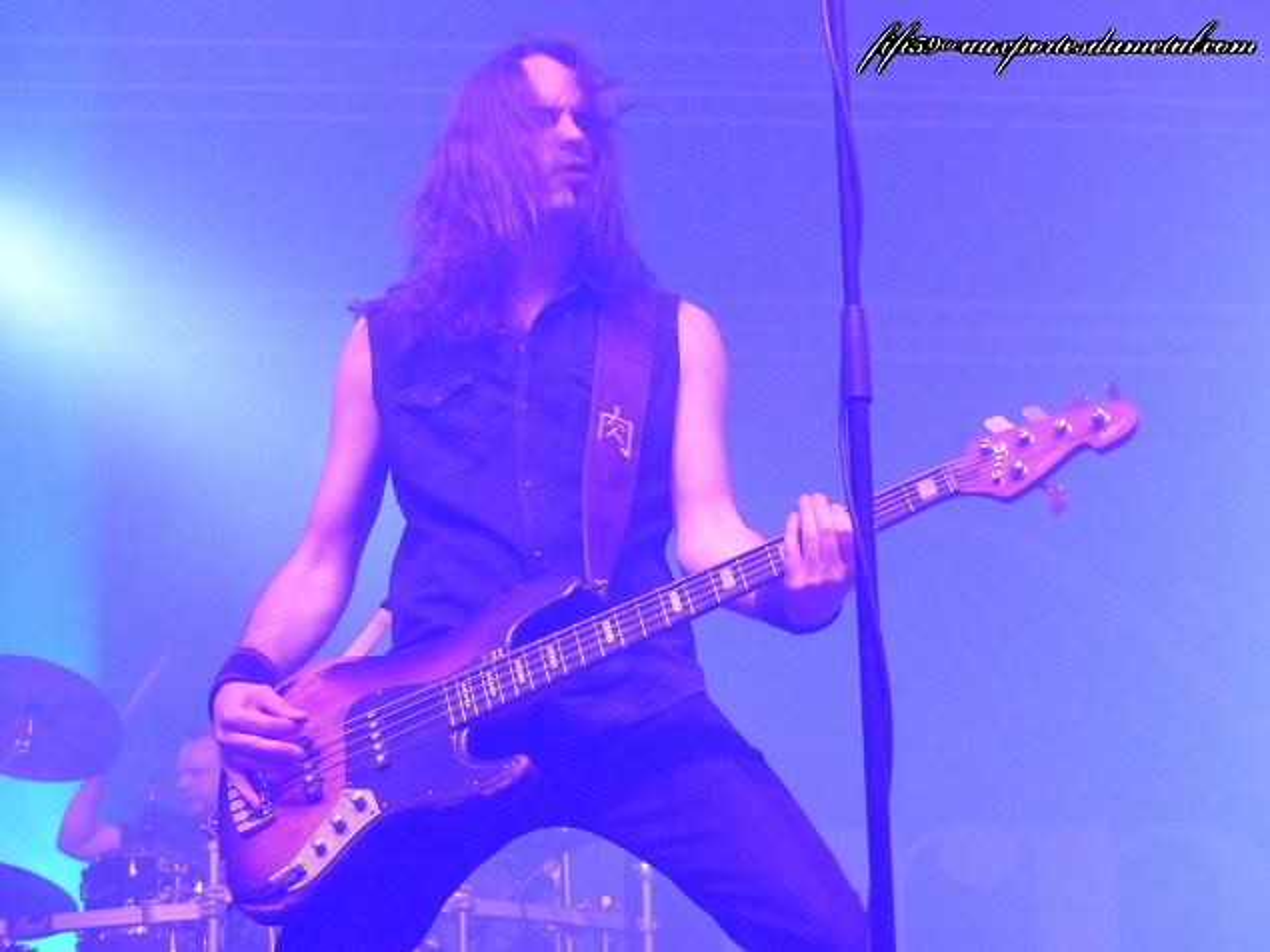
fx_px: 3045
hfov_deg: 23.6
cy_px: 476
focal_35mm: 83
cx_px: 635
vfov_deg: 17.8
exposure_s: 1/100
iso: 1600
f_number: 2.8
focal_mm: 15
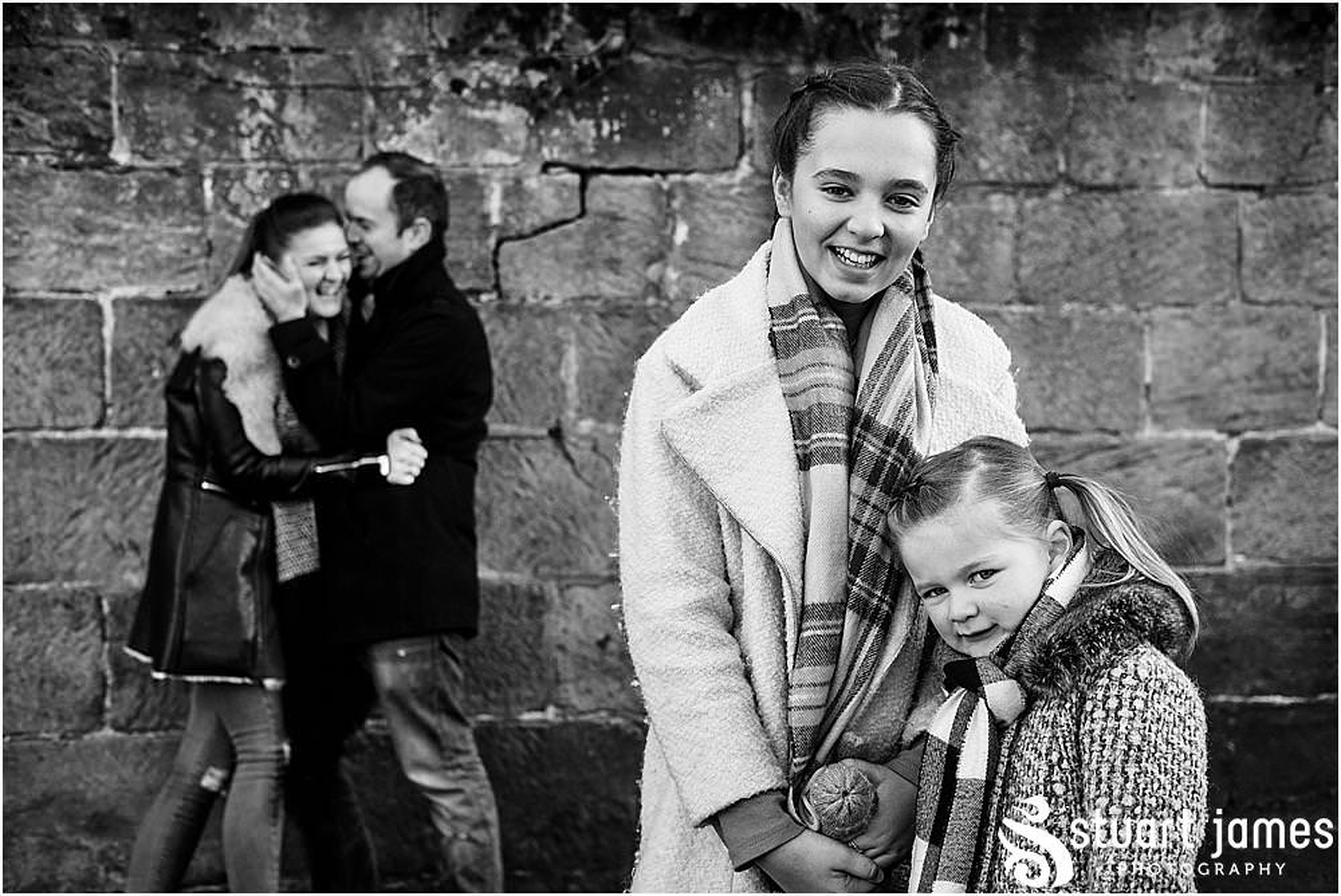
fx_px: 1975
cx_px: 670
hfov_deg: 37.5
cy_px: 448
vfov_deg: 25.6
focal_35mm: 53
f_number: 3.2
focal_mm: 35
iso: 800
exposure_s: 1/500
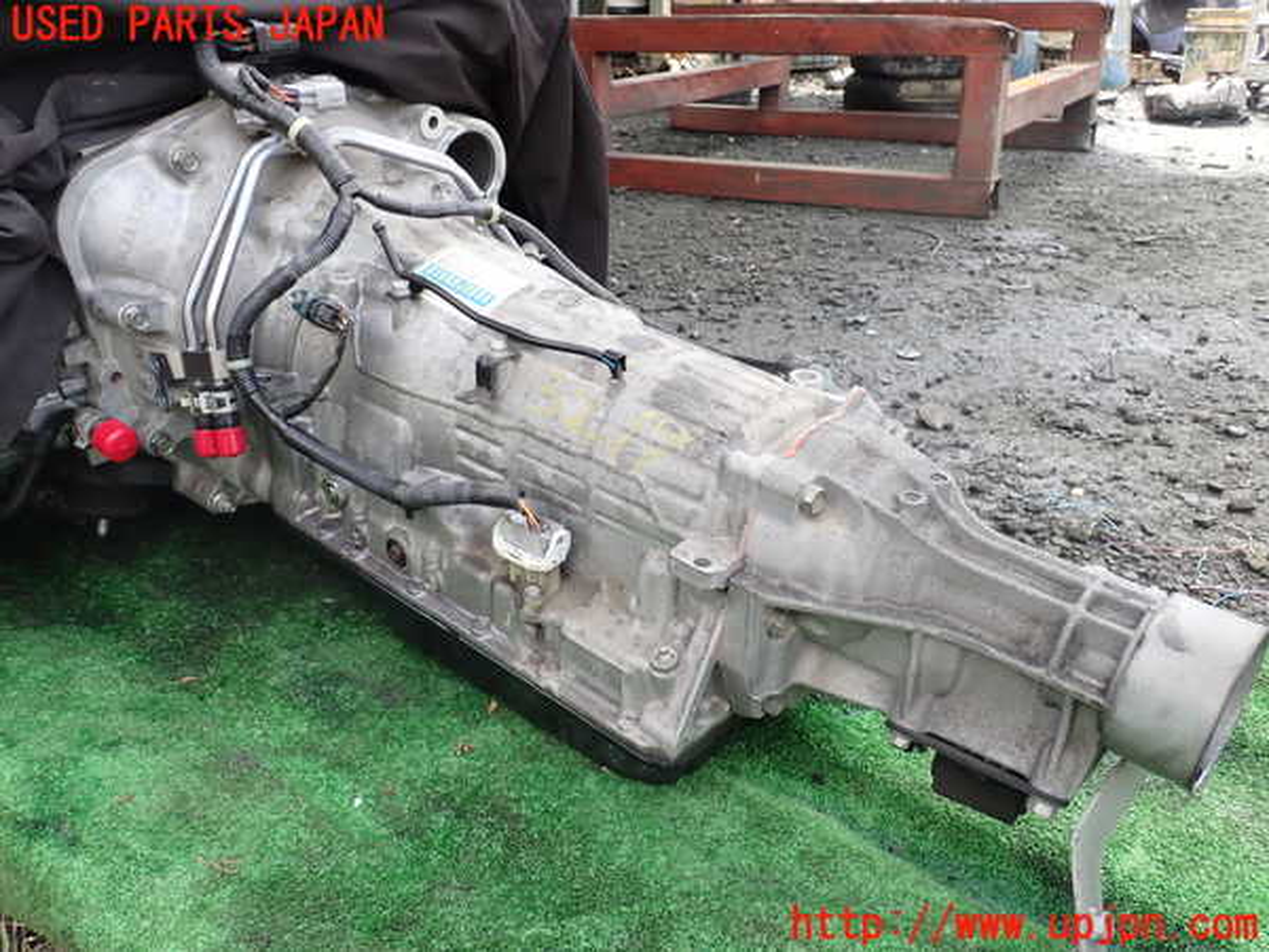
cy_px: 476
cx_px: 634
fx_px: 1100
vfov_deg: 46.8
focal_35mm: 30
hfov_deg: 60.0
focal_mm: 5.4
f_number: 3.2
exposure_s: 1/160
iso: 100
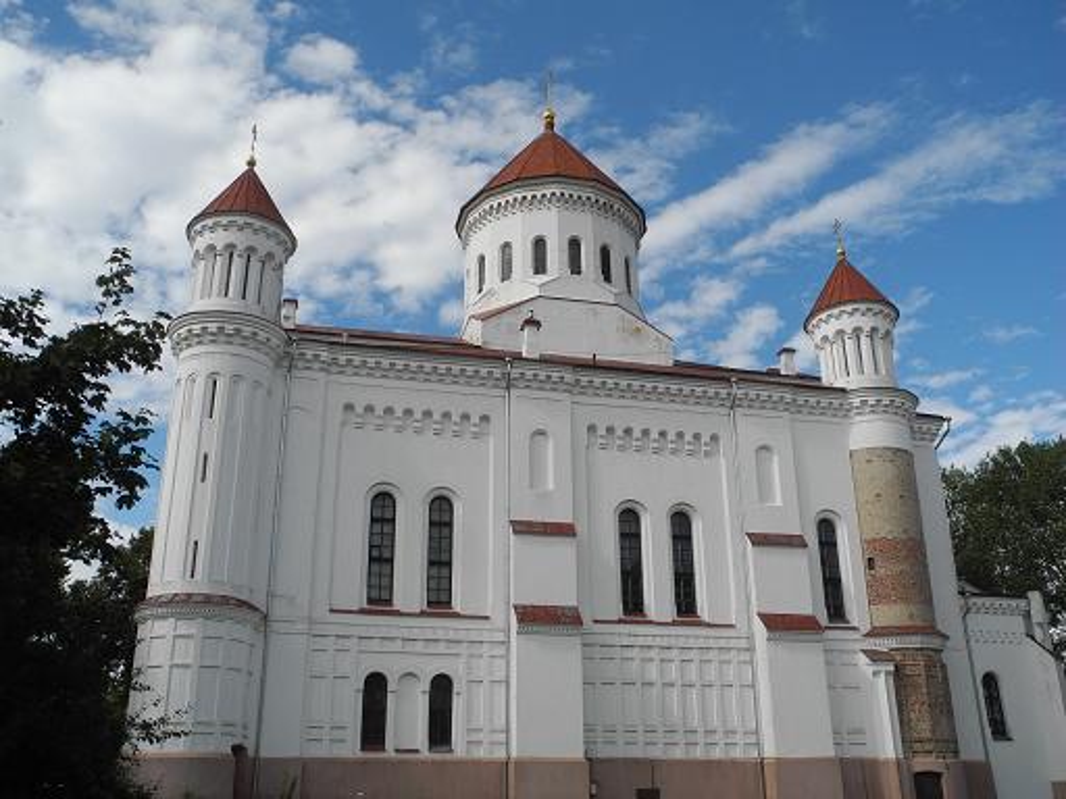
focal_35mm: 35
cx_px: 533
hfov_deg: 52.6
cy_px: 400
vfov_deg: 40.7
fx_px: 1078
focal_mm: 7.4
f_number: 5
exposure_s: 1/800
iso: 100
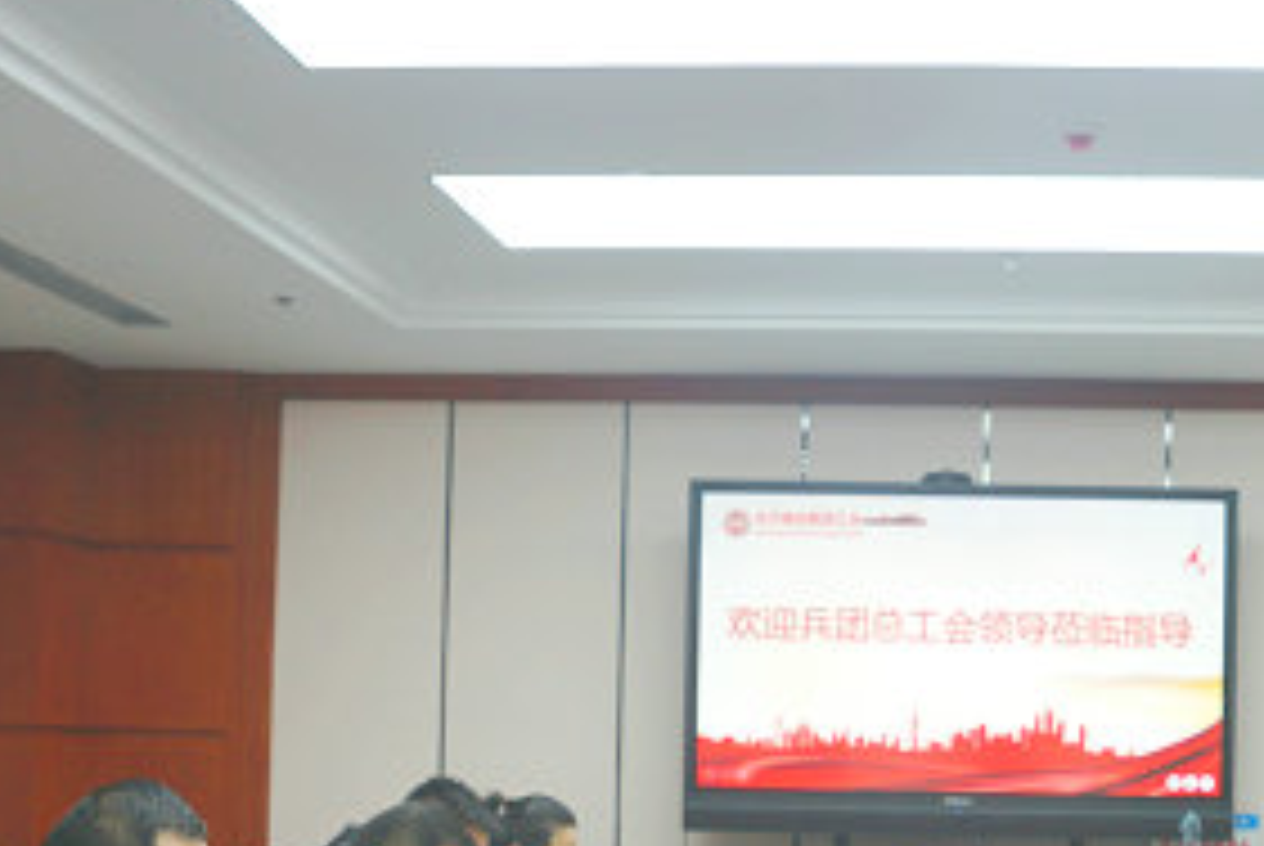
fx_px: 2249
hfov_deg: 30.7
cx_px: 994
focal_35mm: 64
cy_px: 698
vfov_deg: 21.0
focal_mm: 24
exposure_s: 1/60
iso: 200
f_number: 4
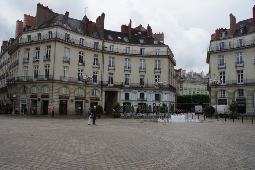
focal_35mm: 30
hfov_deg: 61.9
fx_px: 212
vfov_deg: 43.6
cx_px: 128
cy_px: 85
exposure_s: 1/500
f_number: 6.3
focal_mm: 20
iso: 100
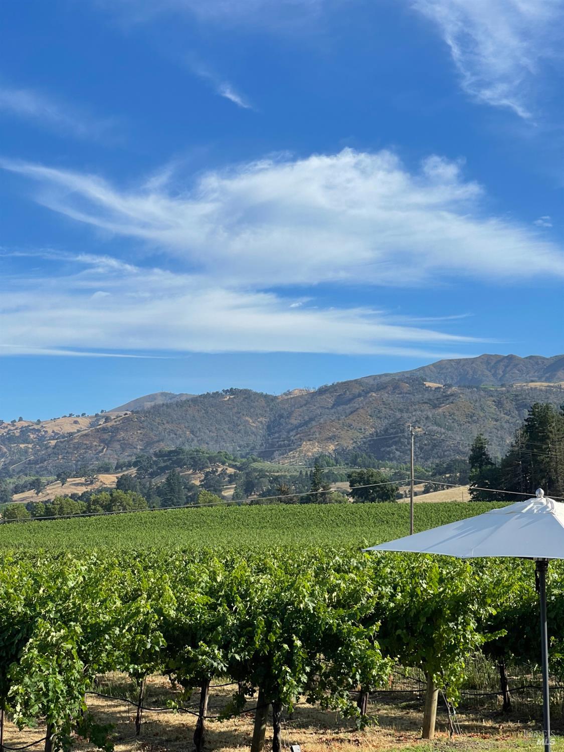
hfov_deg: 22.9
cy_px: 376
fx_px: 1390
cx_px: 282
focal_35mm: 64
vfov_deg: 30.3
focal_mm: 7.5
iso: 20
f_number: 2.2
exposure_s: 1/1277
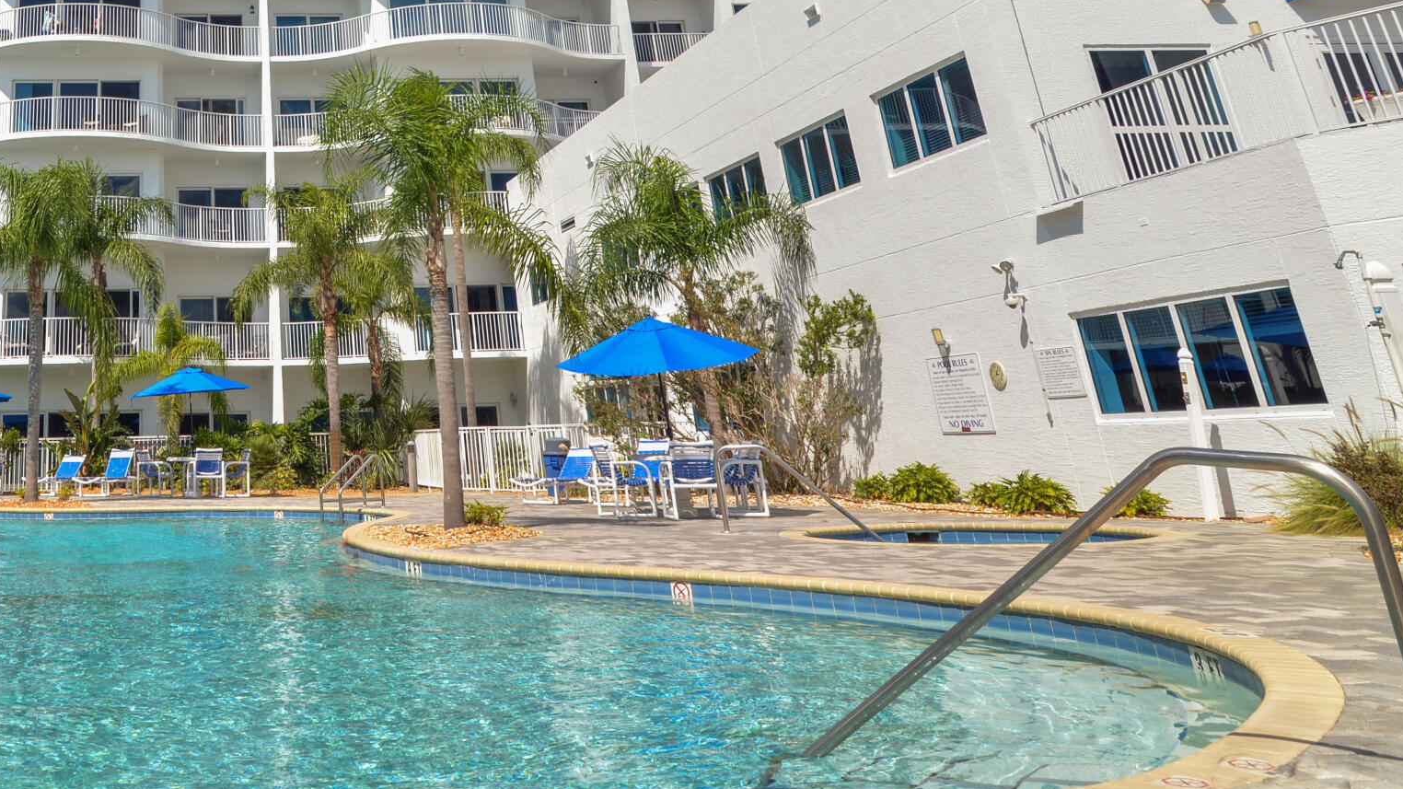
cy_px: -89
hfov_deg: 53.3
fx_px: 1228
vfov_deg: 31.4
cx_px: 182
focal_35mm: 33
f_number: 8
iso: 100
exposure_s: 1/250
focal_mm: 16
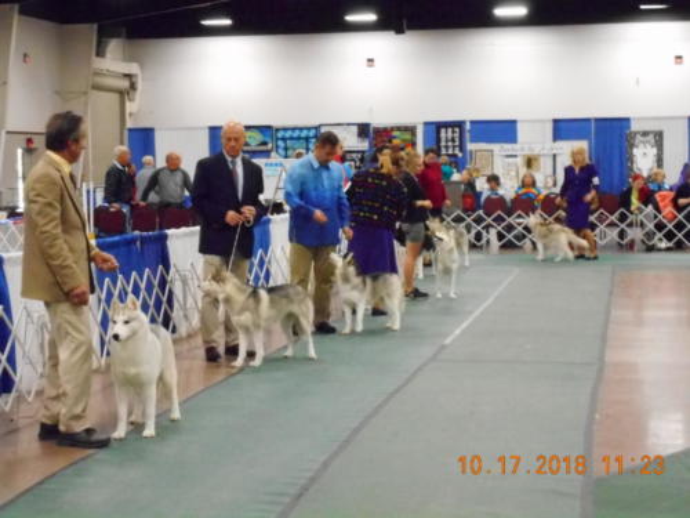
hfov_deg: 25.3
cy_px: 259
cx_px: 345
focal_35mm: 77
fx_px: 1535
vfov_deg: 19.1
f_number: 5.5
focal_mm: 13.8
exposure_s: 1/20
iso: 1600
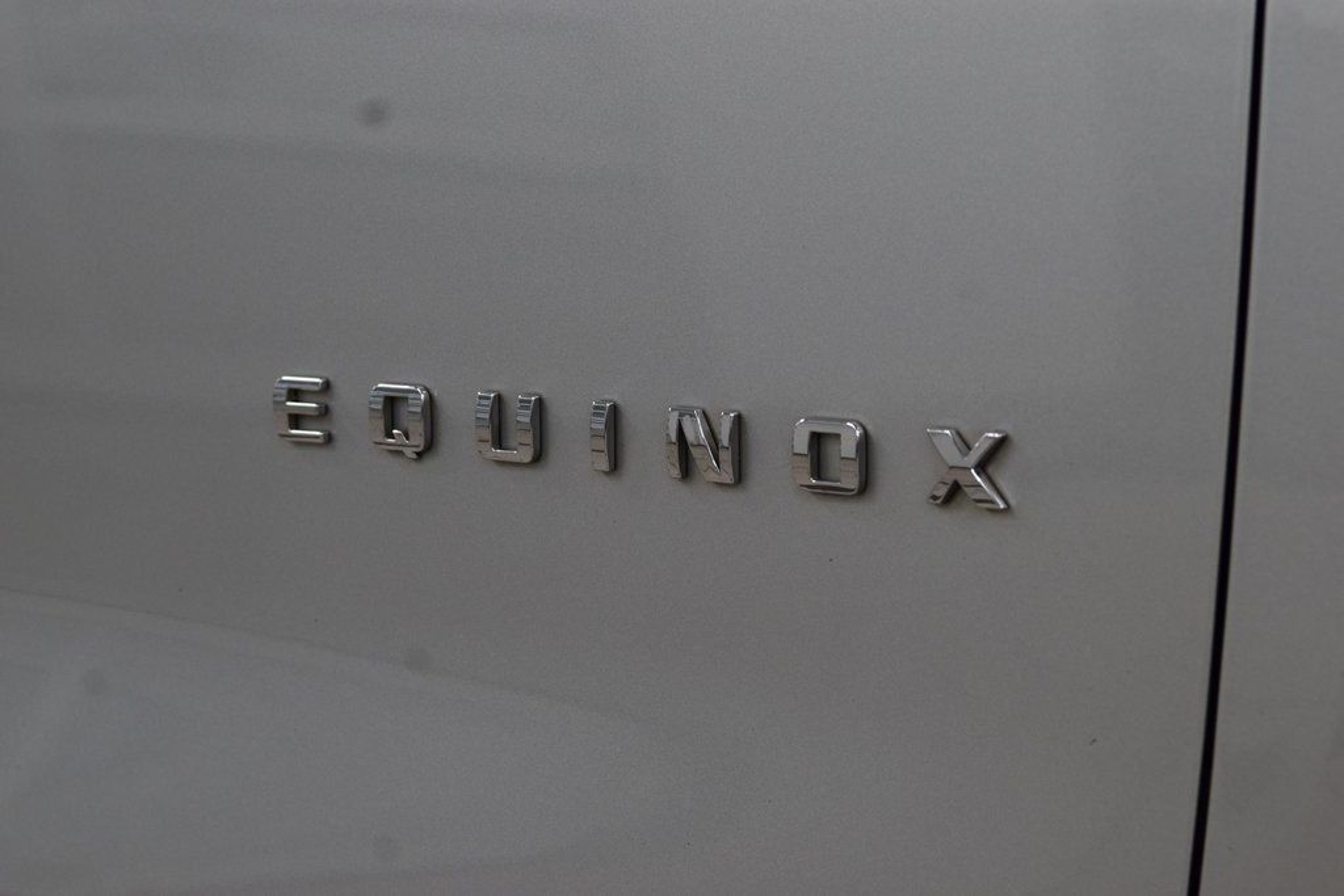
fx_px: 3920
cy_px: 448
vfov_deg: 13.0
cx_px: 672
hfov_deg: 19.5
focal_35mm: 105
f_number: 7.1
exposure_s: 1/30
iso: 800
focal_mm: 70
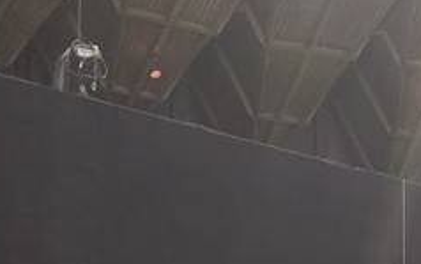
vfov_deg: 11.6
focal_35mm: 105
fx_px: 1205
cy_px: 475
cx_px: 373
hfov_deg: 19.5
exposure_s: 1/120
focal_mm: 5.4
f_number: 1.8
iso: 500
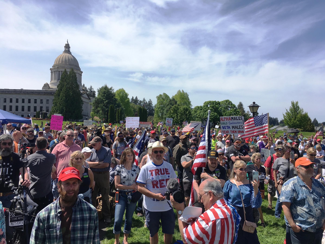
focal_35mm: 29
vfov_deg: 48.2
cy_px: 122
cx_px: 162
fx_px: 272
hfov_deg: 61.7
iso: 25
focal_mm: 4.15
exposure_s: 1/1972
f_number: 2.2
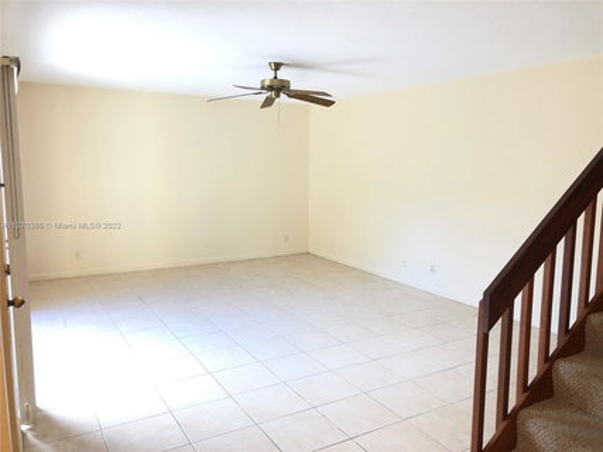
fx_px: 488
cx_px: 302
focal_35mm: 28
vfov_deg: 49.7
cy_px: 226
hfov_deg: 63.5
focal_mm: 3.99
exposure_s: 1/30
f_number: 1.8
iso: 25
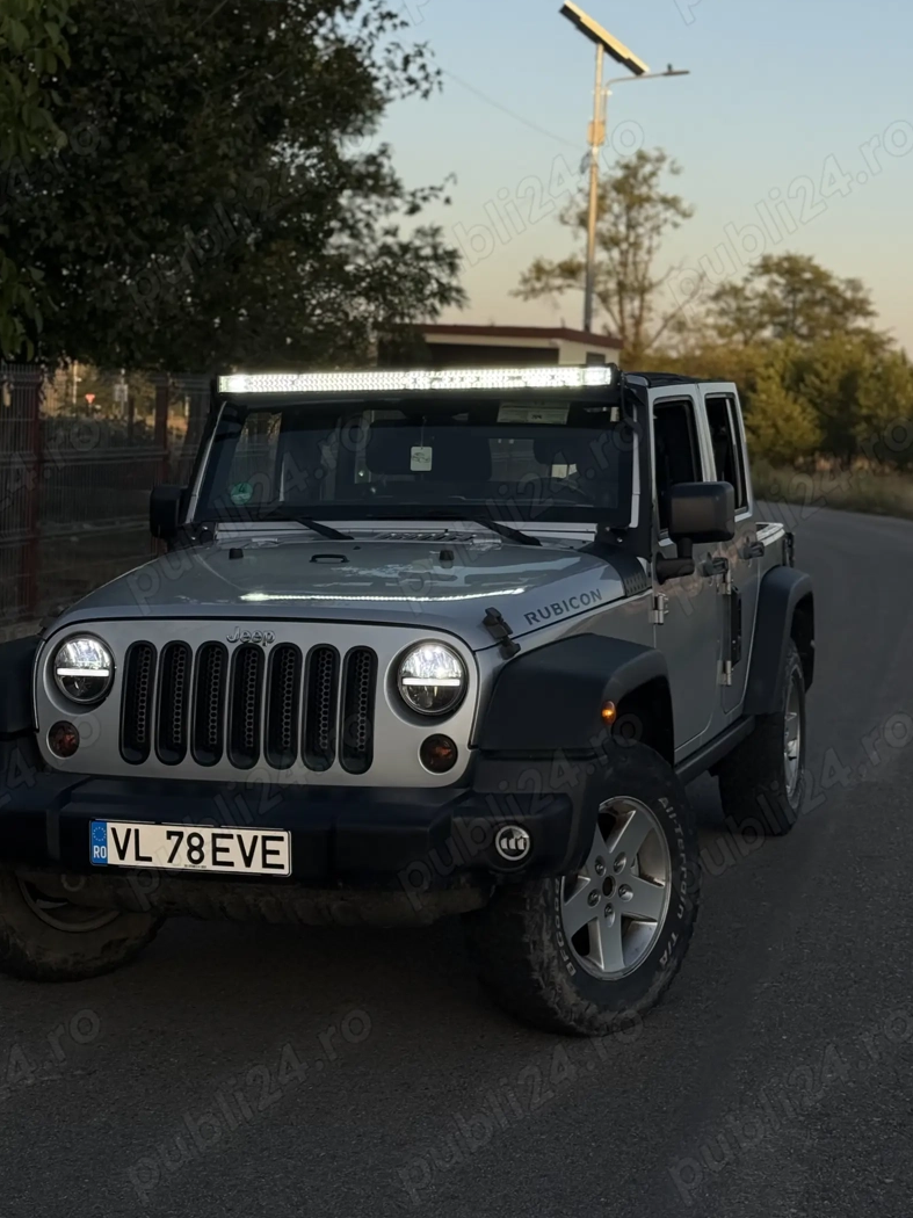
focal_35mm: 61
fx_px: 2146
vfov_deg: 31.7
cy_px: 572
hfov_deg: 24.0
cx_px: 383
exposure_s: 1/1795
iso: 100
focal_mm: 6.76
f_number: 1.78
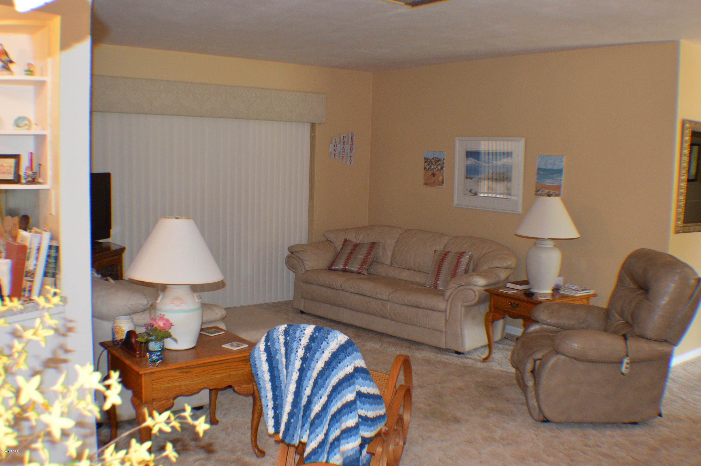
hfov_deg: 46.4
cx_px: 350
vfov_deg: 31.8
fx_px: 817
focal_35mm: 42
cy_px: 233
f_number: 4.5
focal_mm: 28
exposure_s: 1/60
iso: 1100
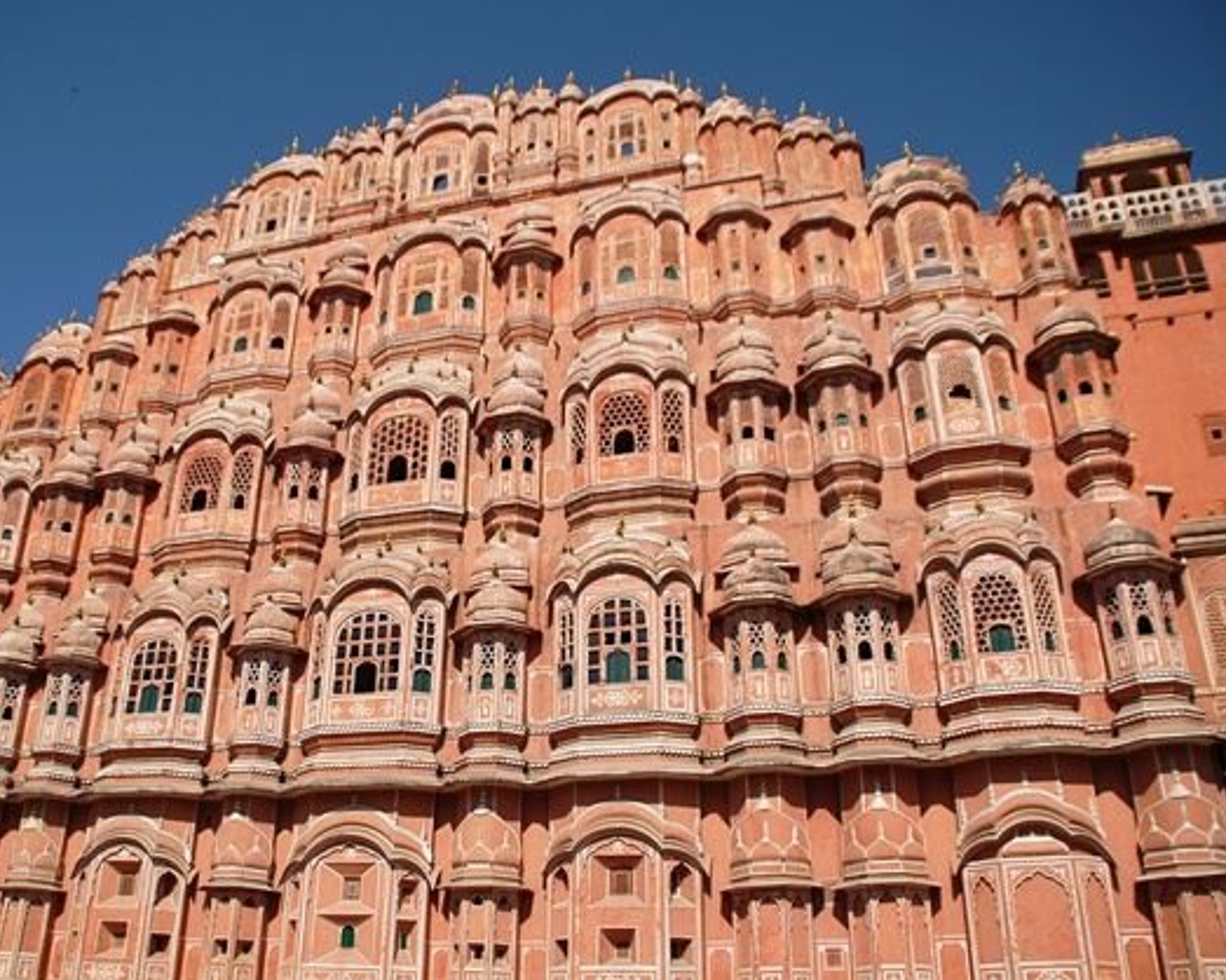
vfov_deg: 47.1
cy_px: 495
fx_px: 1124
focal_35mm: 31
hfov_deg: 56.8
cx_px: 492
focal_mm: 18
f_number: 5
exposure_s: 1/2000
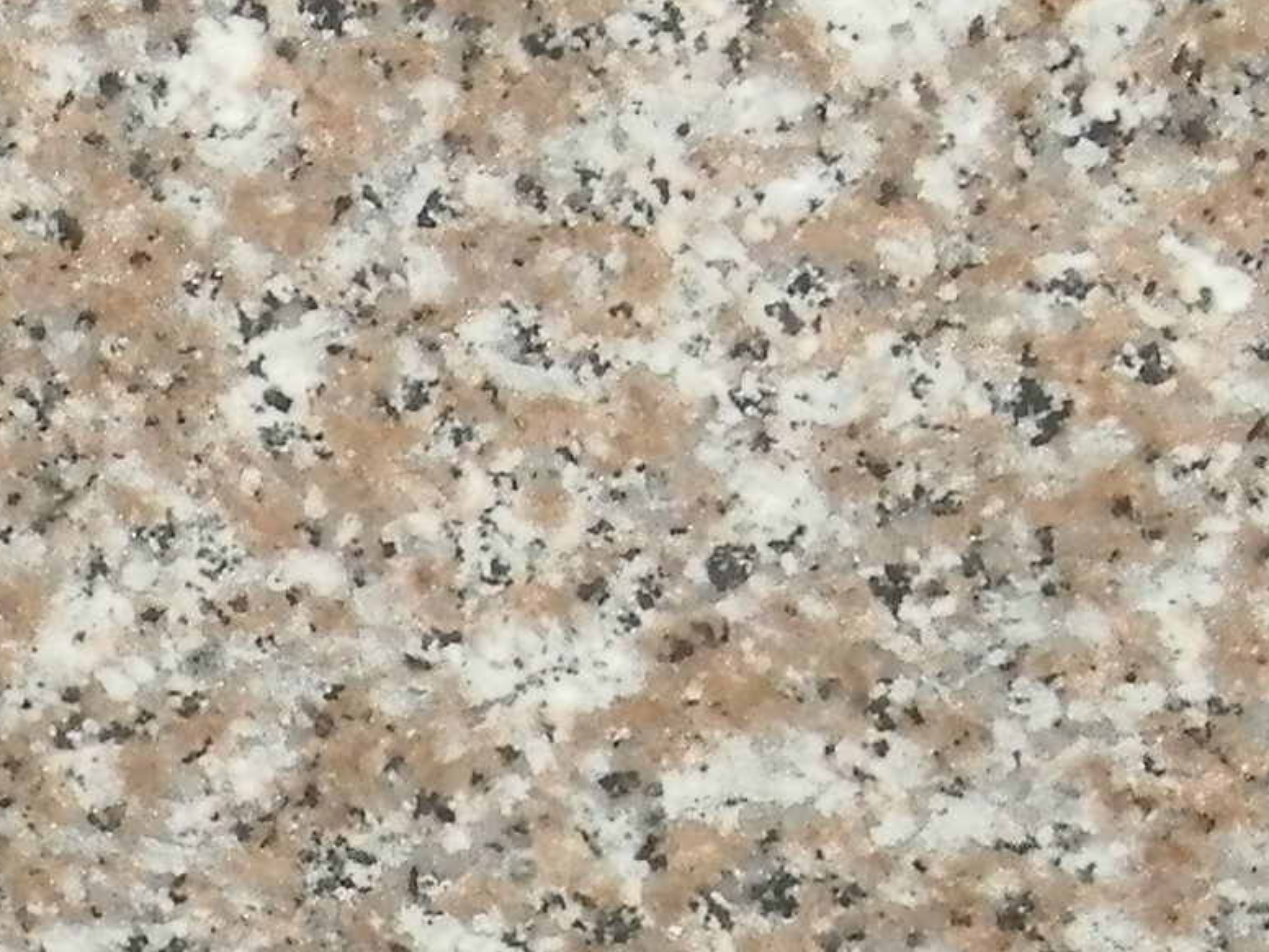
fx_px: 14810
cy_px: 2234
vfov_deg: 3.6
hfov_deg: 4.9
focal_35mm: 404
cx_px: -286
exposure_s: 1/125
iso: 250
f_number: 4
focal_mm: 12.2
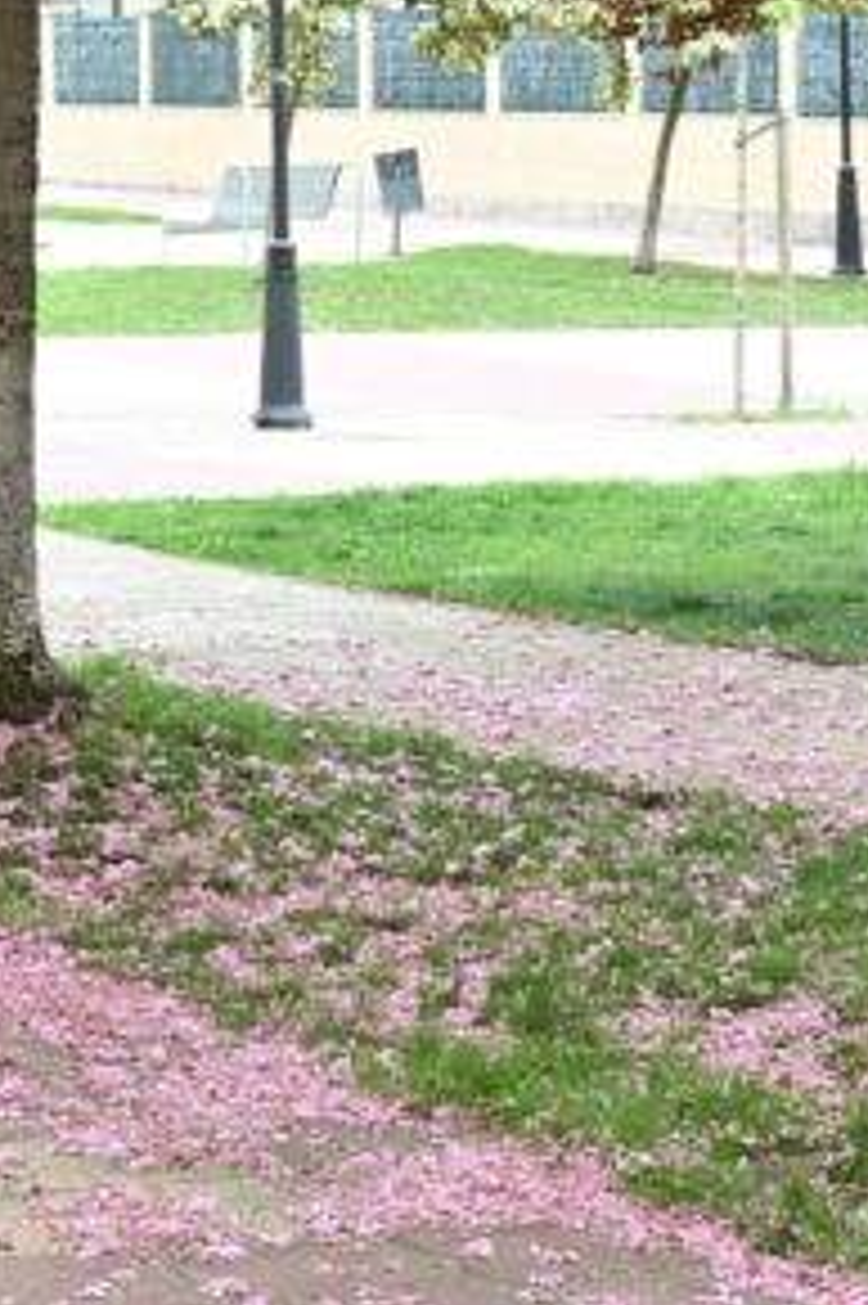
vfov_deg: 13.9
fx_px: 5322
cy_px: 212
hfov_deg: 9.3
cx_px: 474
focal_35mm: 147
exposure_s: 1/200
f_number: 7.1
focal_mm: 50
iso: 1250
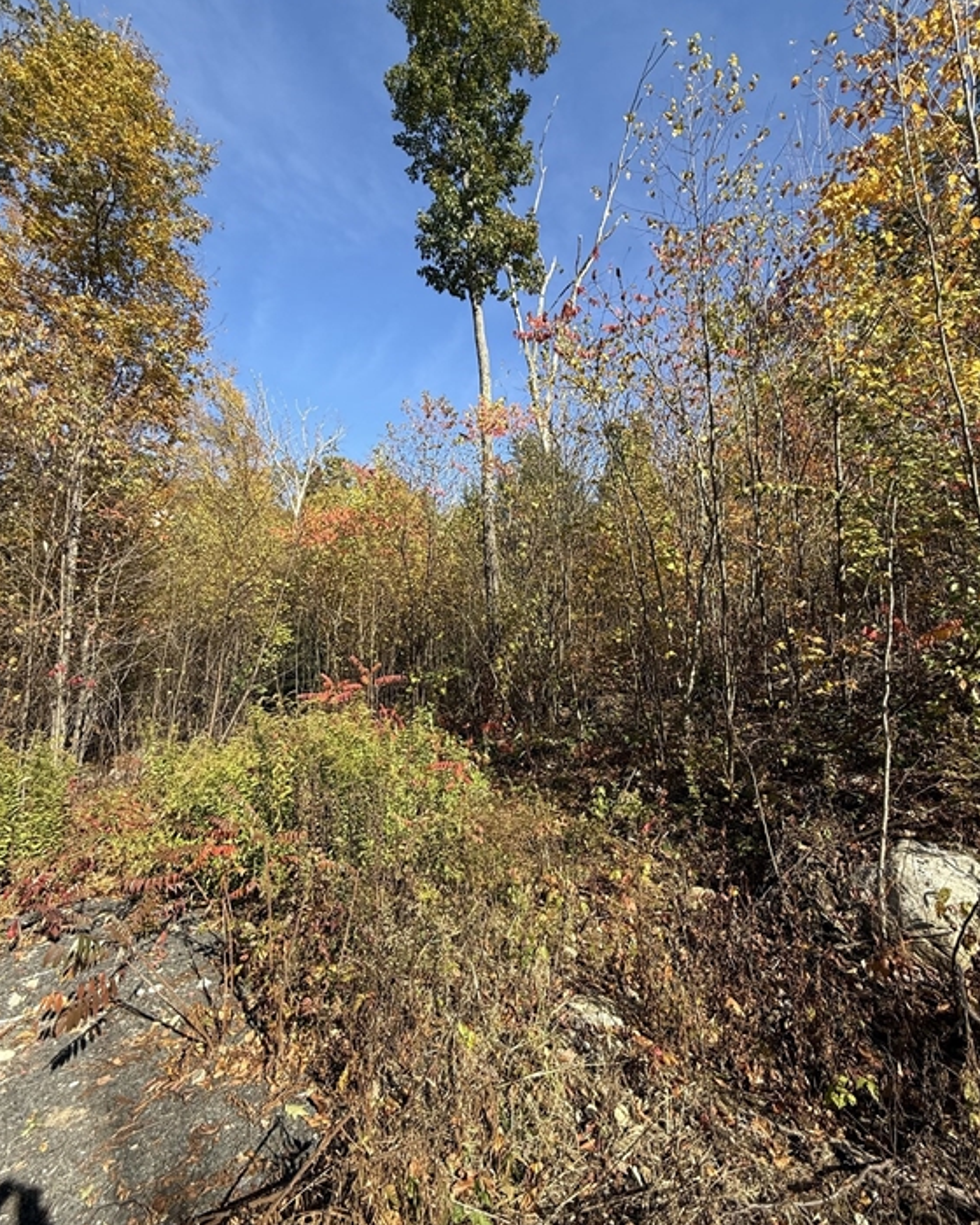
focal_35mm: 15
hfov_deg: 84.0
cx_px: 500
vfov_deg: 96.8
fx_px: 544
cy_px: 592
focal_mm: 2.22
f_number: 2.2
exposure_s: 1/809
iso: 50
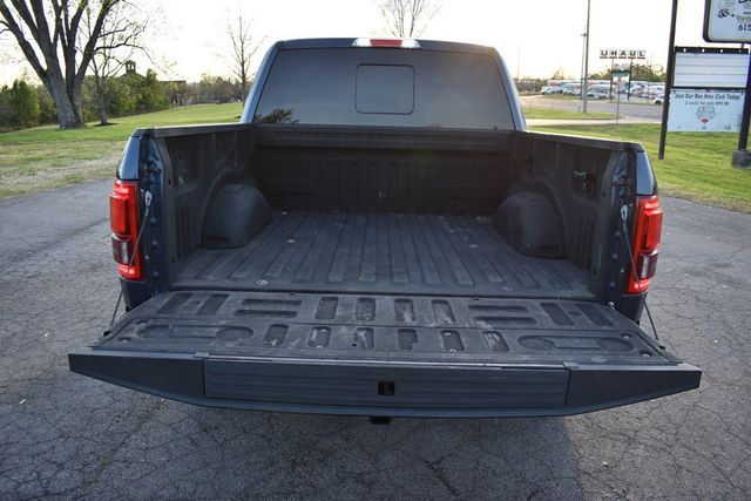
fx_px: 563
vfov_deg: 48.0
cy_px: 250
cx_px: 376
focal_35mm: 27
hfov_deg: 67.4
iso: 400
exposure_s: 1/250
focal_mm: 18
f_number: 5
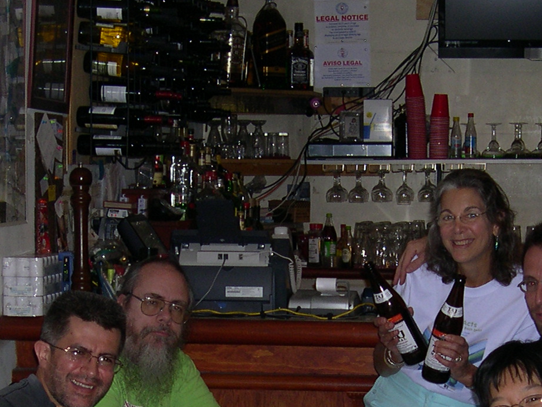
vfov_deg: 15.5
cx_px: 277
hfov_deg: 20.9
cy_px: 392
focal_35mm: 94
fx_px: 1472
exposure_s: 1/60
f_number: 2.8
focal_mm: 8
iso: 126
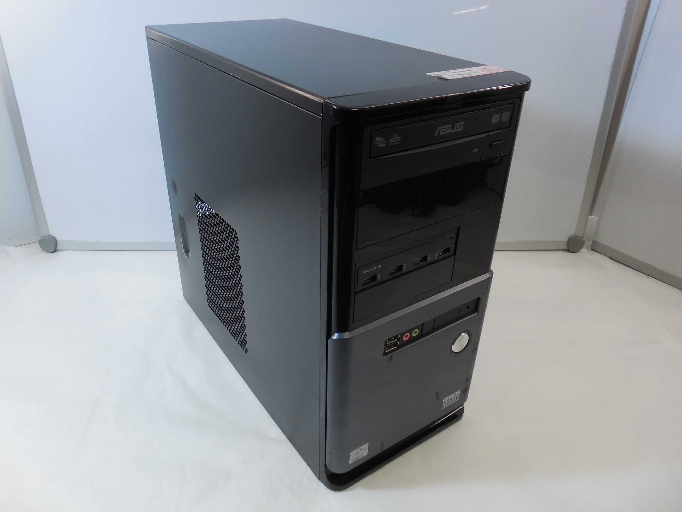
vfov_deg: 53.1
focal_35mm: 26
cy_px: 256
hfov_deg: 67.3
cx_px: 341
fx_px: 512
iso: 125
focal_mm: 4.6
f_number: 3.5
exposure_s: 1/50
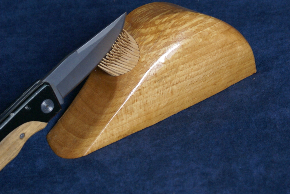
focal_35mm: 141
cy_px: 60
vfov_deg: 9.7
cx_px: 123
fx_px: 1136
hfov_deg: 14.5
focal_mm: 50
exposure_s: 1/15
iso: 400
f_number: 5.6
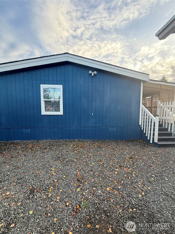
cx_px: 88
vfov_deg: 102.1
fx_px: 94
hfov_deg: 85.7
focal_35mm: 14
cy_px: 117
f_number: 2.2
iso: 100
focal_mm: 2.22
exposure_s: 1/99
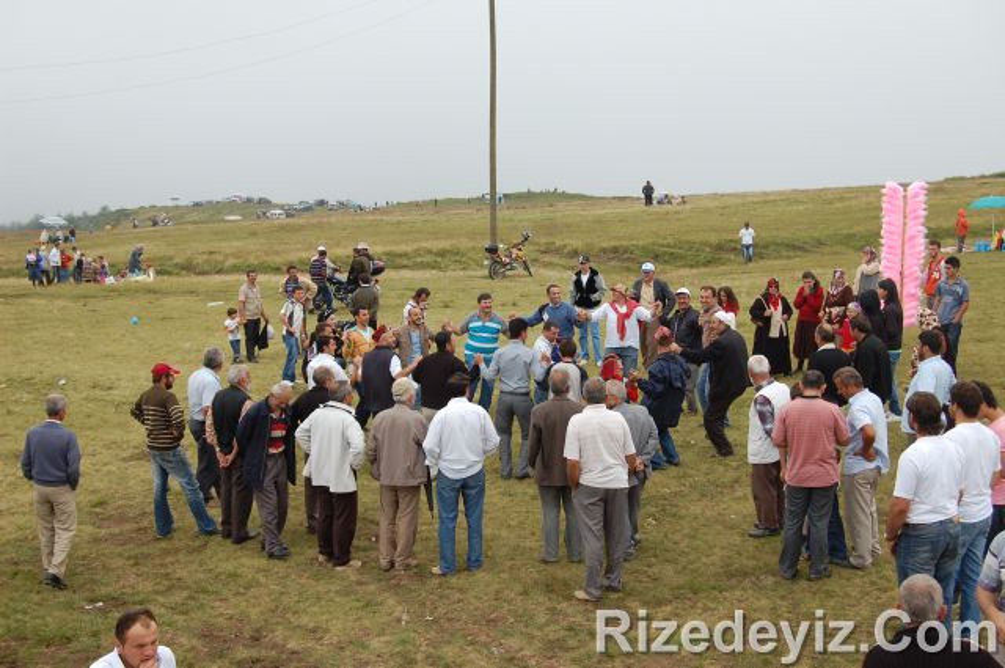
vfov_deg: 26.4
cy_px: 334
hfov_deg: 38.9
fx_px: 1422
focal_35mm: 51
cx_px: 502
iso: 200
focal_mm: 34
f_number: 8
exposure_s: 1/250
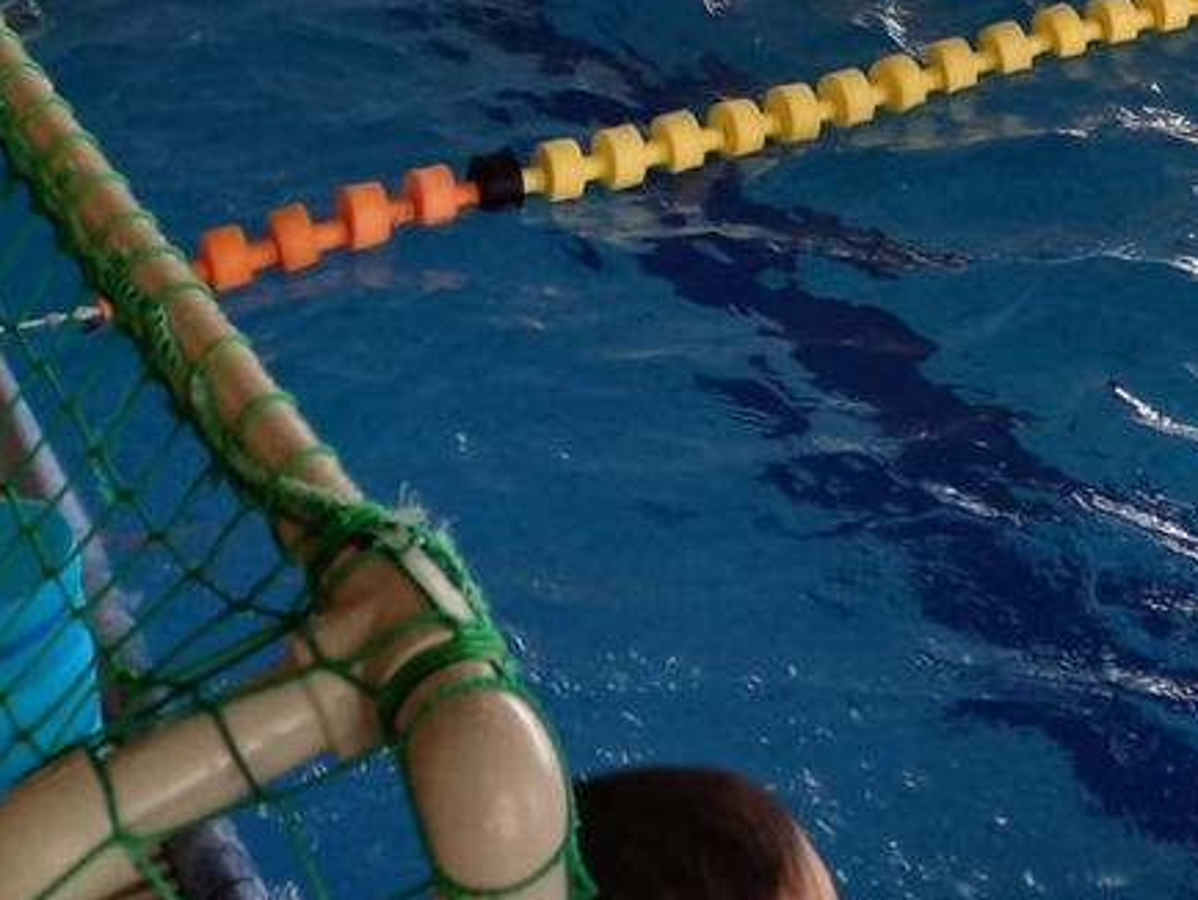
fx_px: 2666
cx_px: 916
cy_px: -475
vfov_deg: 17.2
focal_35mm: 77
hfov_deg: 25.0
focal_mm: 4.65
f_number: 1.8
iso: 80
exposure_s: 1/100
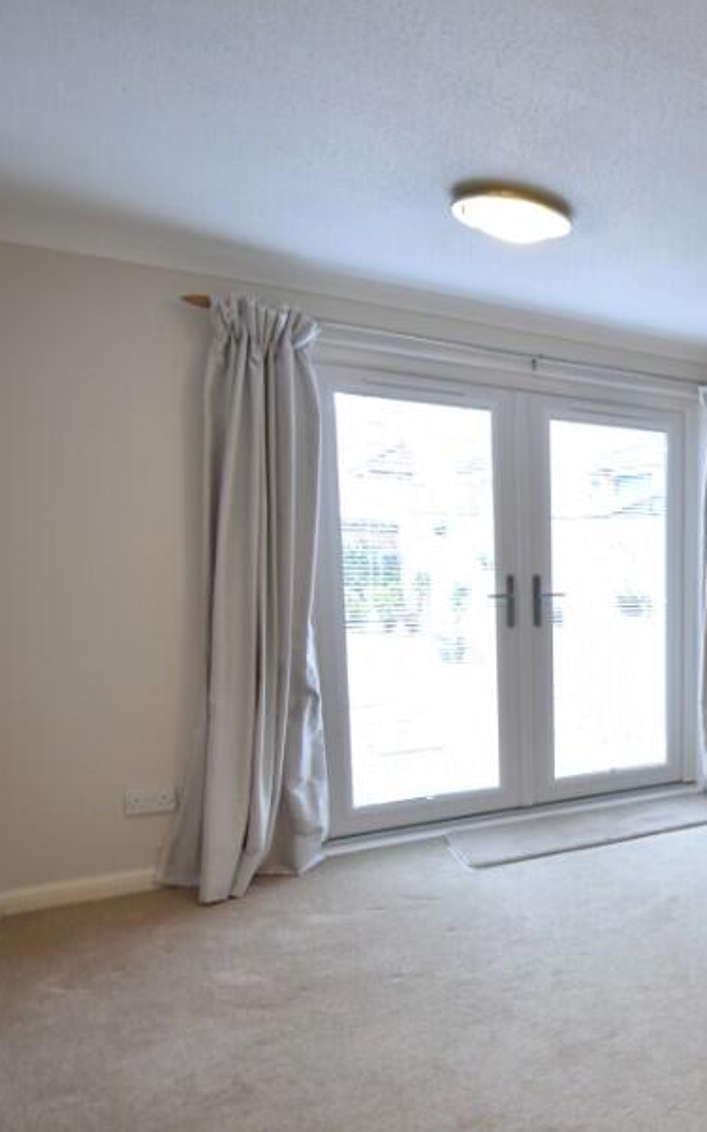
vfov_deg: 70.2
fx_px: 802
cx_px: 863
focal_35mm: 26
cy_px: 635
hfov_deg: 36.1
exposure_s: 1/15
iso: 360
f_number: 4.5
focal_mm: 10
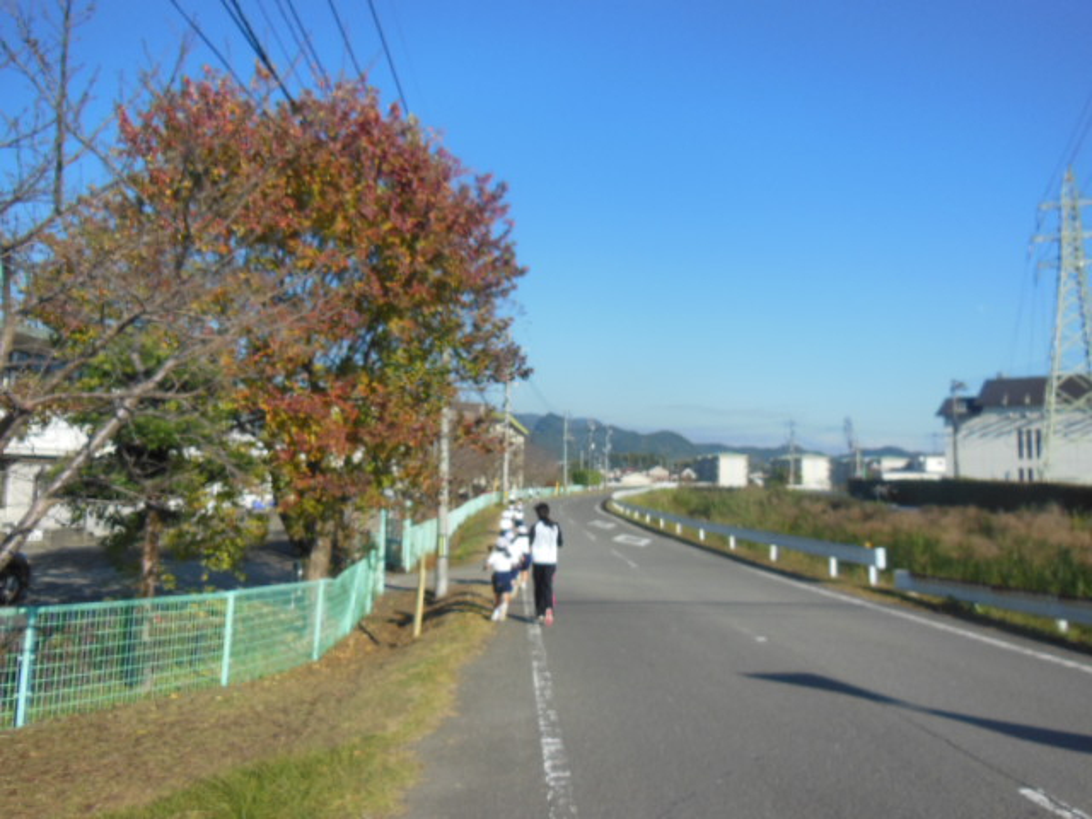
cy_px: 410
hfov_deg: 69.4
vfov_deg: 54.9
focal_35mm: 25
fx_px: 789
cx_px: 546
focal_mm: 4.5
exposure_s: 1/1000
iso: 125
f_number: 3.5
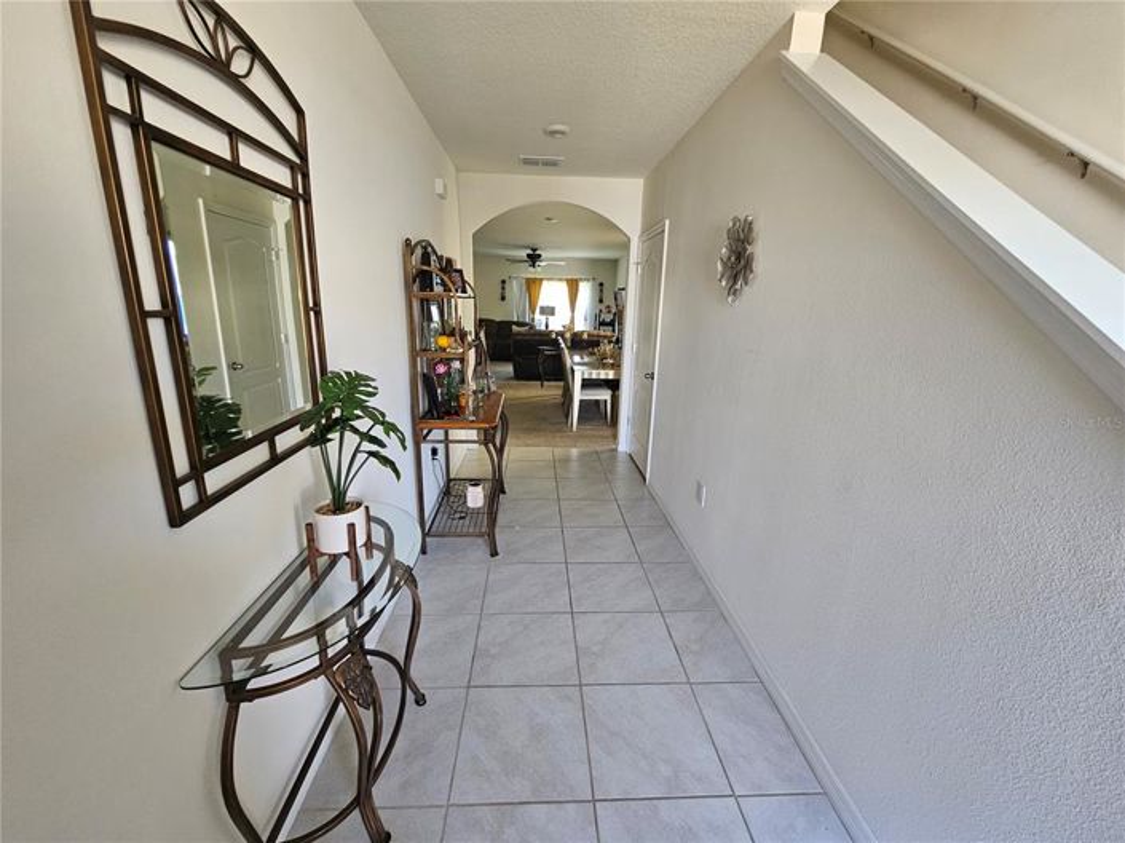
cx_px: 562
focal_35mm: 13
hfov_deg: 106.2
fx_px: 422
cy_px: 422
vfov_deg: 89.9
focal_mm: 2.2
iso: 200
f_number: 2.2
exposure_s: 1/60
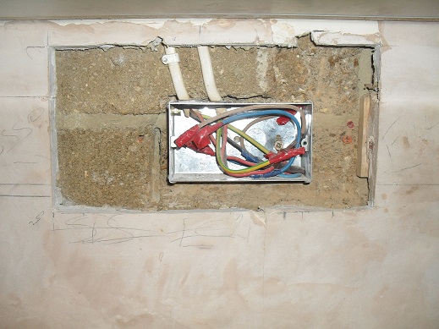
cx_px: 220
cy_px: 164
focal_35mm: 35
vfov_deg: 40.7
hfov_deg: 52.6
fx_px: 444
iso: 200
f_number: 3.2
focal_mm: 6.3
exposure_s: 1/45
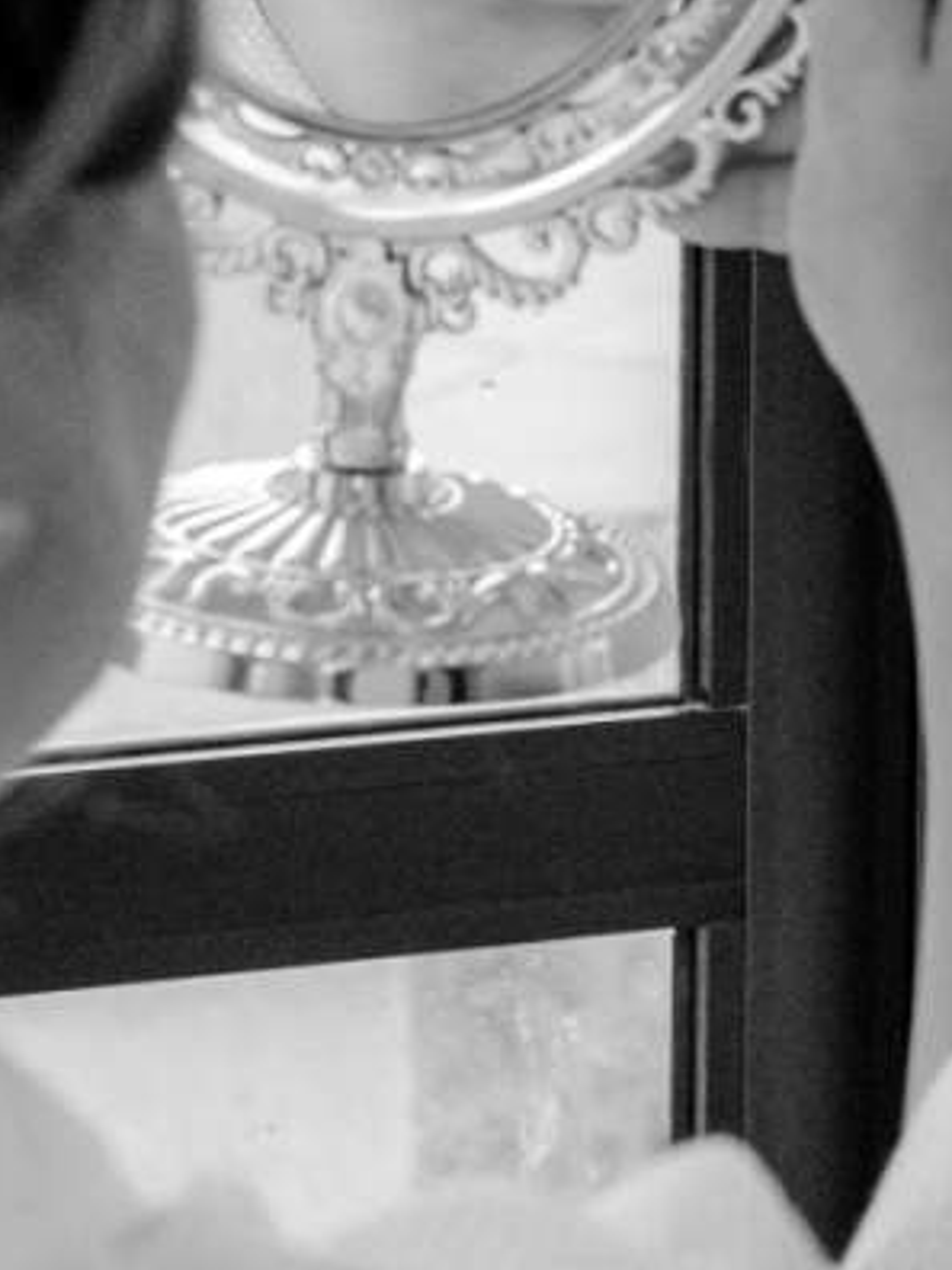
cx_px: 484
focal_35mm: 186
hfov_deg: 8.0
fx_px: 6820
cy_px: -35
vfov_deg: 10.5
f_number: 5
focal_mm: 50
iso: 2000
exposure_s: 1/200
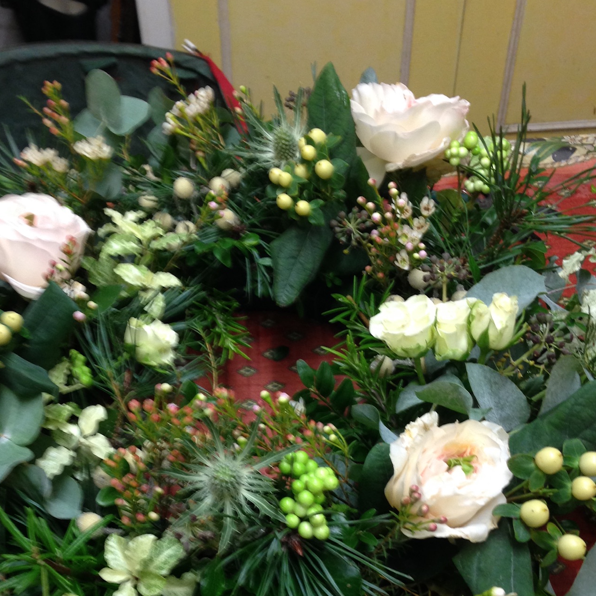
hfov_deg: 36.0
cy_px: 423
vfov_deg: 35.5
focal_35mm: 47
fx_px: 916
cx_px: 251
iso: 100
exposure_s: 1/20
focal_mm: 4.12
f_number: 2.4
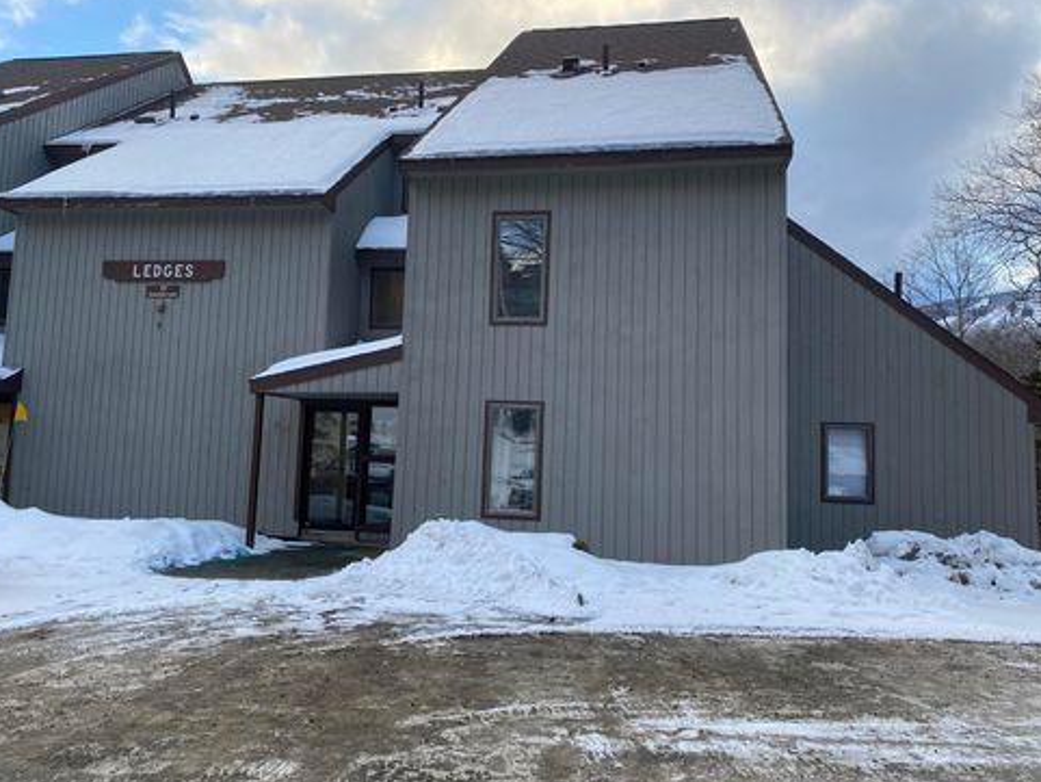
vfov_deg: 51.4
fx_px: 812
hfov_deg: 65.3
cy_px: 391
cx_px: 519
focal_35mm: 27
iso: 32
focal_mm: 4.25
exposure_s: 1/412
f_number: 1.8
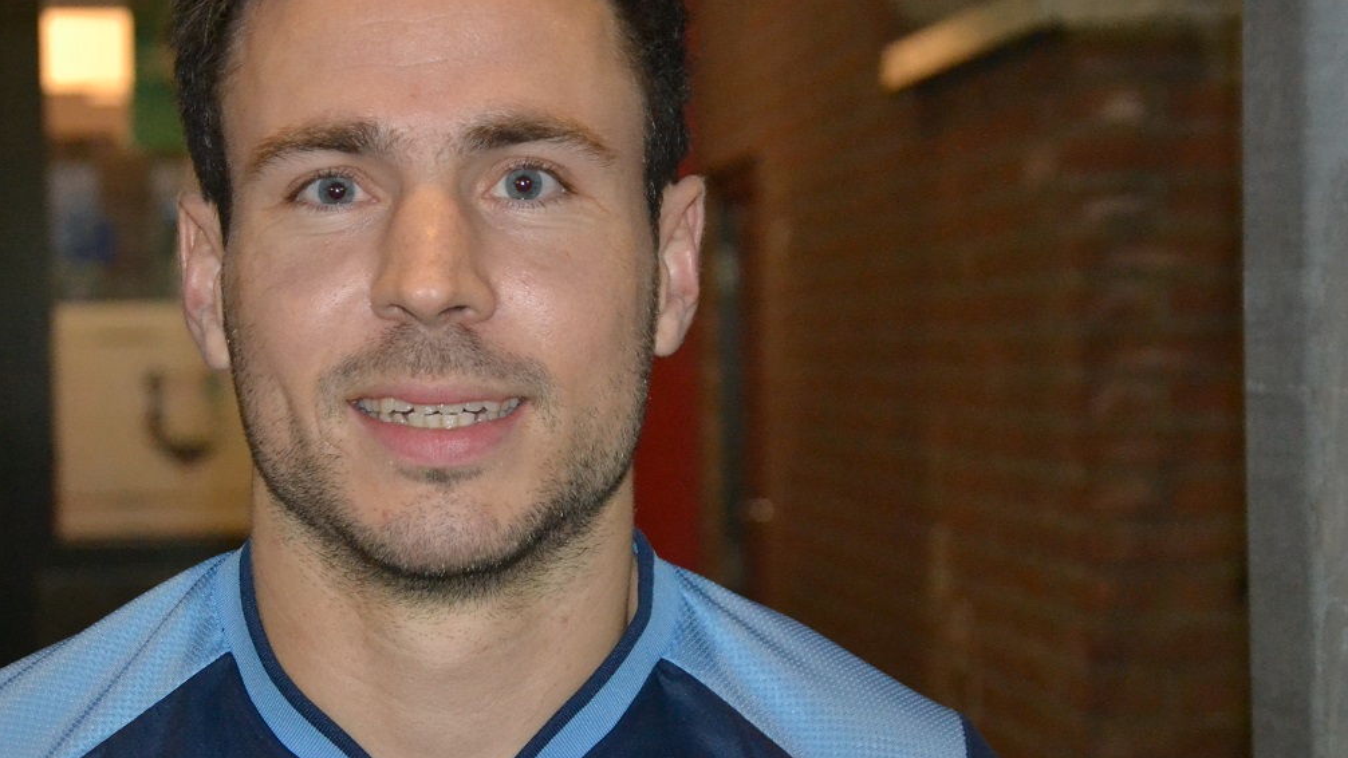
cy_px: 359
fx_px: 3861
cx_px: 475
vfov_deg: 11.2
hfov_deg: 19.8
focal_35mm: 108
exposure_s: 1/60
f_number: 5
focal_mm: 50
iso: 3200
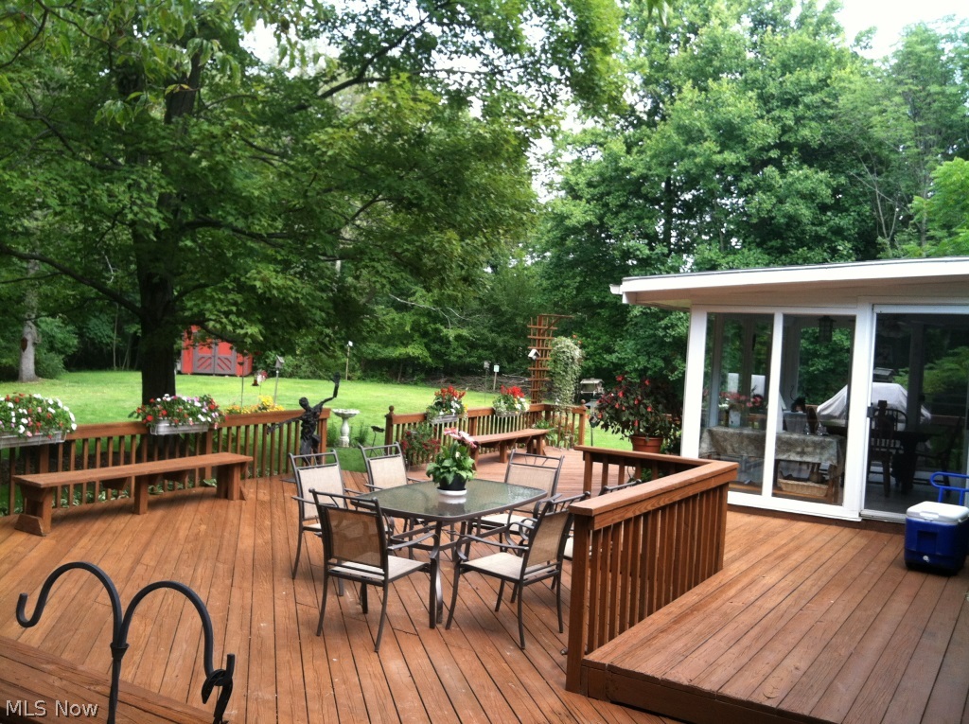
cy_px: 362
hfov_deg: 52.7
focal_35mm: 35
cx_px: 484
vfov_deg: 40.6
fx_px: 978
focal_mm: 3.85
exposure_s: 1/117
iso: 80
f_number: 2.8
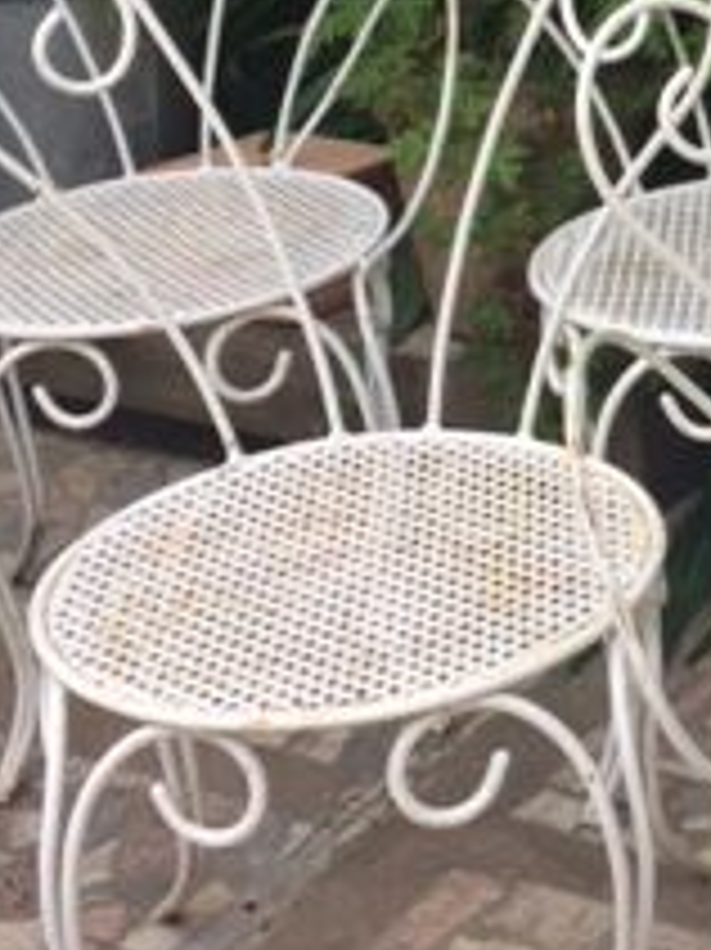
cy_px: 252
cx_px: 774
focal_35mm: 88
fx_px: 2412
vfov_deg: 22.1
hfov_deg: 16.3
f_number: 2.2
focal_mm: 4.15
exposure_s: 1/101
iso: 32
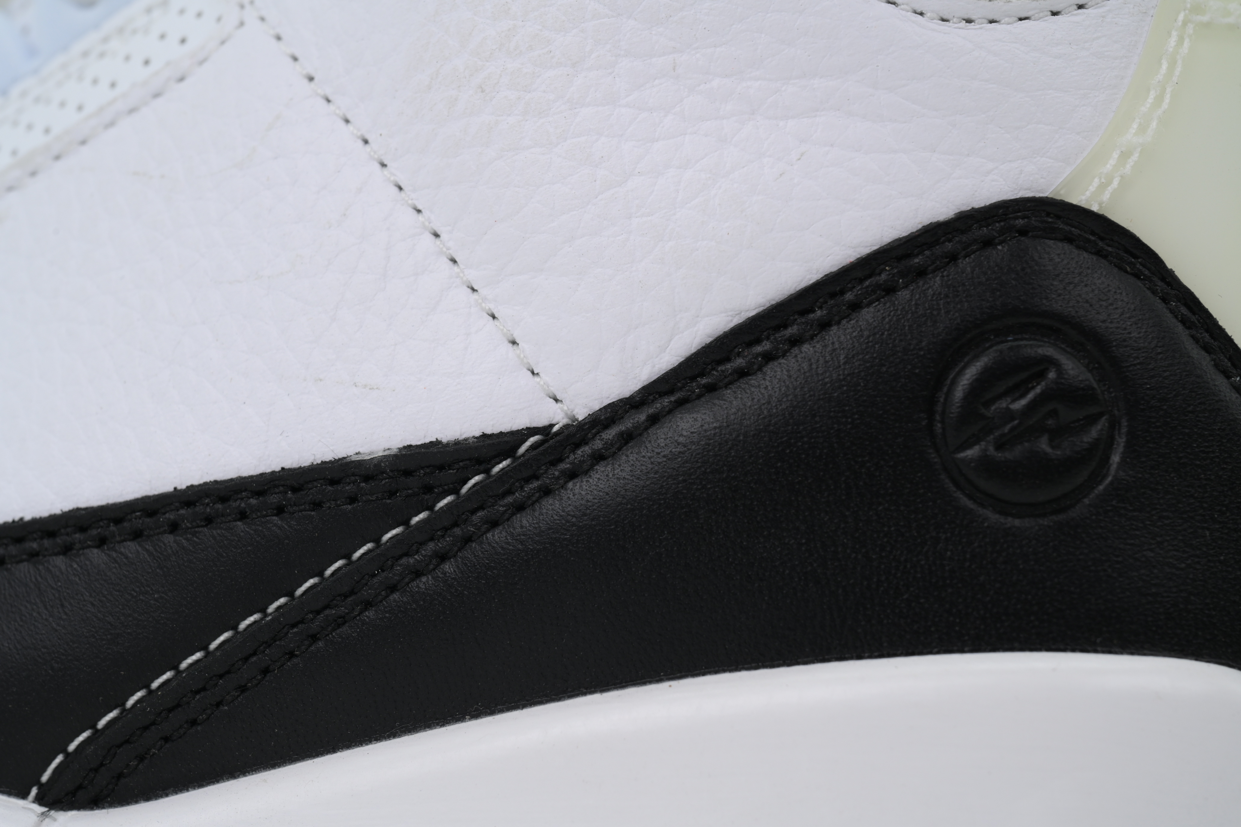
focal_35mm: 91
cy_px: 414
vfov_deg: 15.0
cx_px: 620
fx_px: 3137
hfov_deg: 22.4
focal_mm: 91
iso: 400
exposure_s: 1/100
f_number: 13
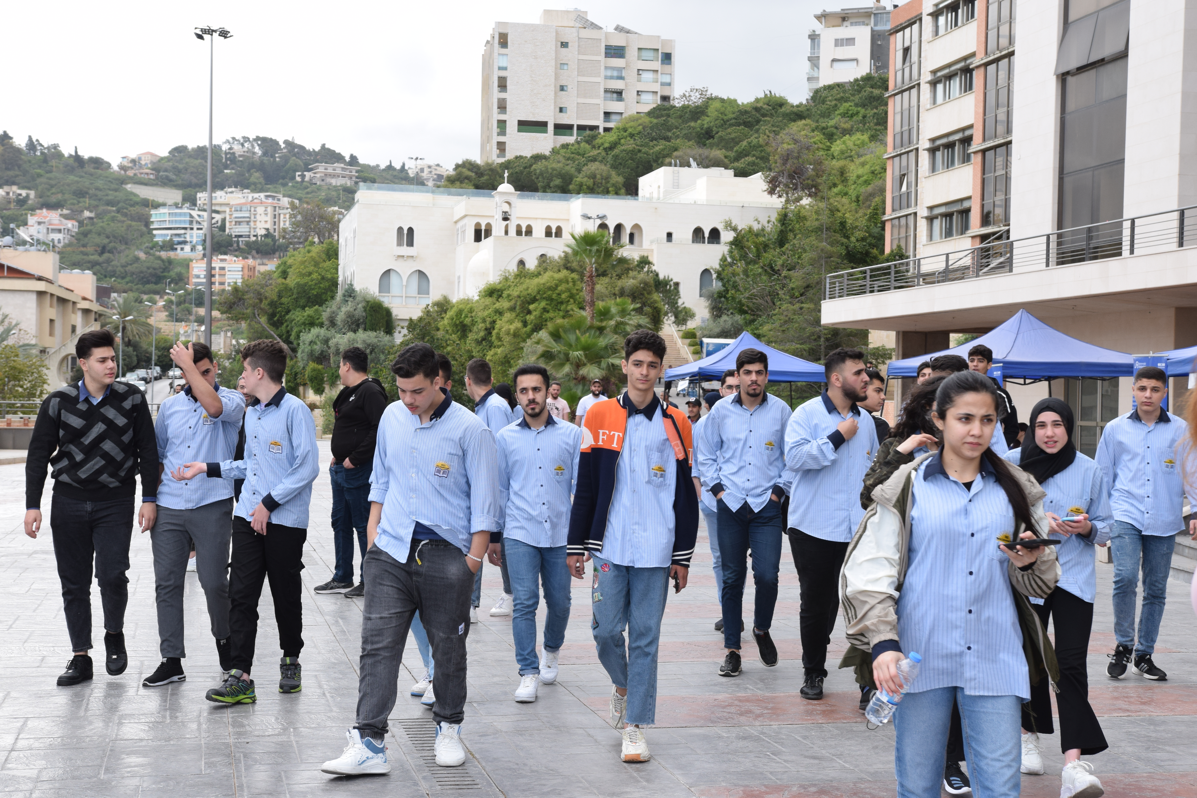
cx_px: 598
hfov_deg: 37.9
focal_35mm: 52
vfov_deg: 25.8
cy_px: 399
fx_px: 1745
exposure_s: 1/250
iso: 360
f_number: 8
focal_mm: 35
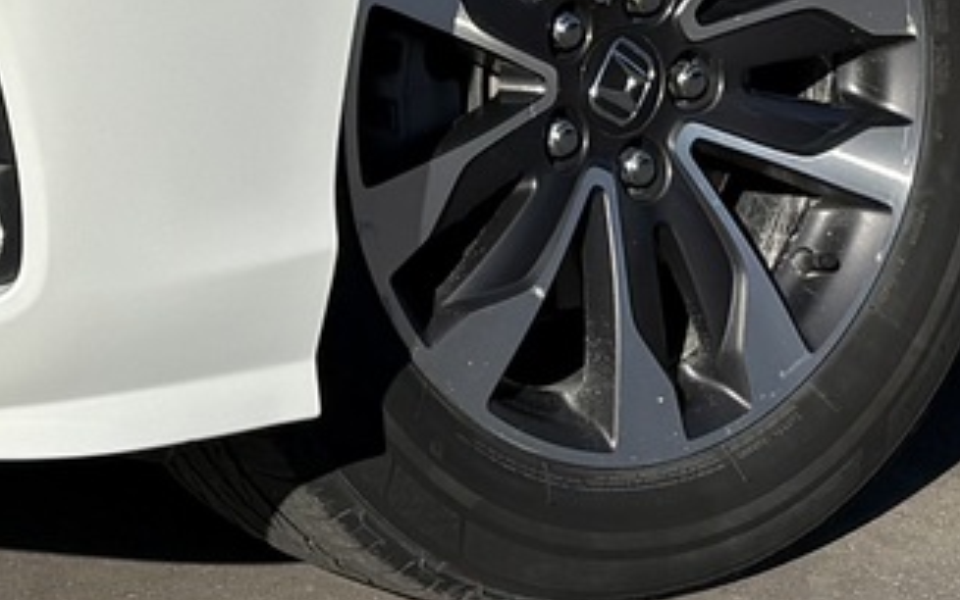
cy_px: -482
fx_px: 4528
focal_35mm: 173
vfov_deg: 7.4
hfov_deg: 12.0
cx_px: 91
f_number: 1.6
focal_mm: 5.96
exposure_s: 1/8850
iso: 50
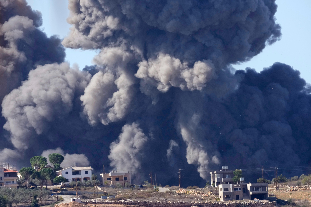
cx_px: 156
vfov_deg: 2.3
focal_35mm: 600
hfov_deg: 3.4
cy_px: 104
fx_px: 5183
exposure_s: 1/1250
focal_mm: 600
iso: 800
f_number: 9
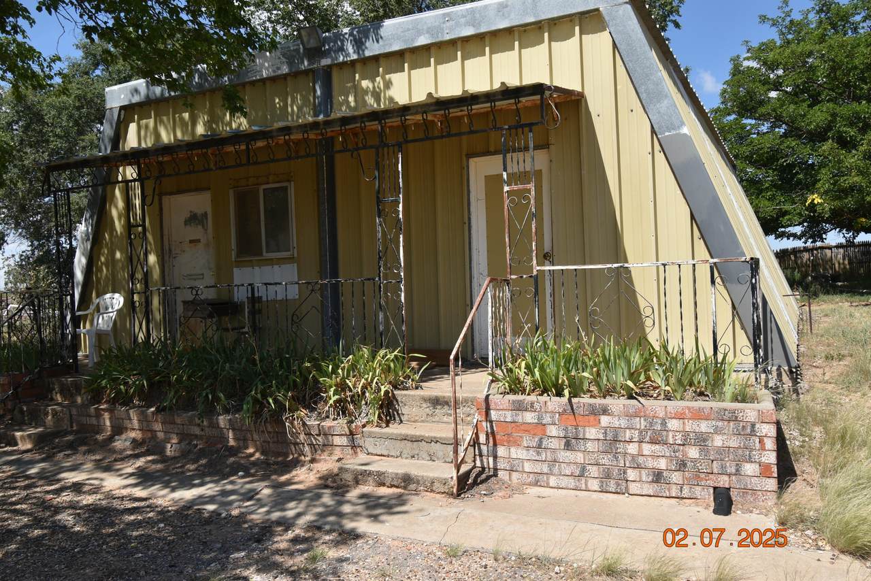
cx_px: 436
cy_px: 290
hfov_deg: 61.9
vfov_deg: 43.6
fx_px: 726
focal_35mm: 30
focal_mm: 20
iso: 100
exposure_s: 1/250
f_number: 8
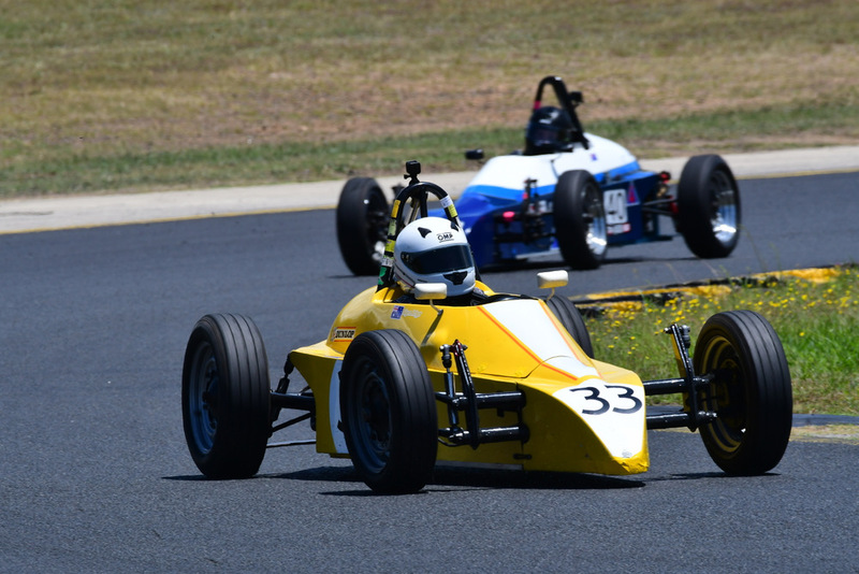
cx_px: 430
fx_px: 12531
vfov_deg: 2.6
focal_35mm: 525
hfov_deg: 3.9
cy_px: 287
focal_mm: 350
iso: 320
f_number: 11
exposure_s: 1/640
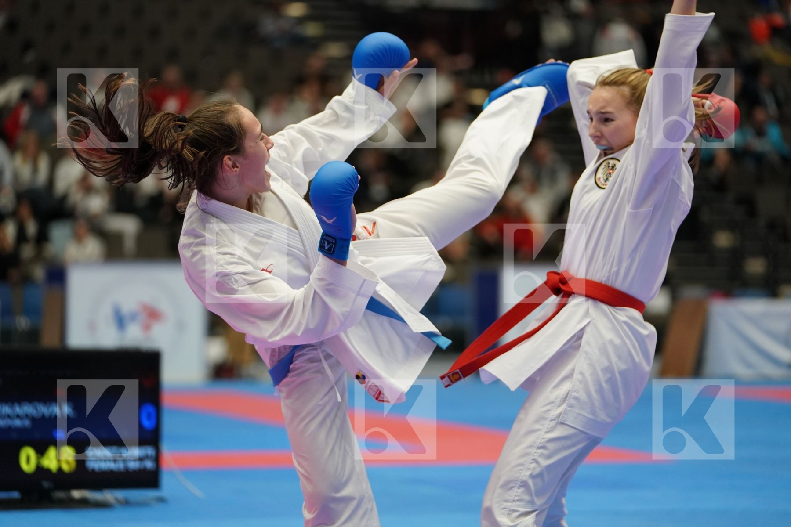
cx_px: 396
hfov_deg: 15.3
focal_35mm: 134
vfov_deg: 10.2
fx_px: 2944
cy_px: 264
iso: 2500
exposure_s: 1/1000
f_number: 2.8
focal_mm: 134
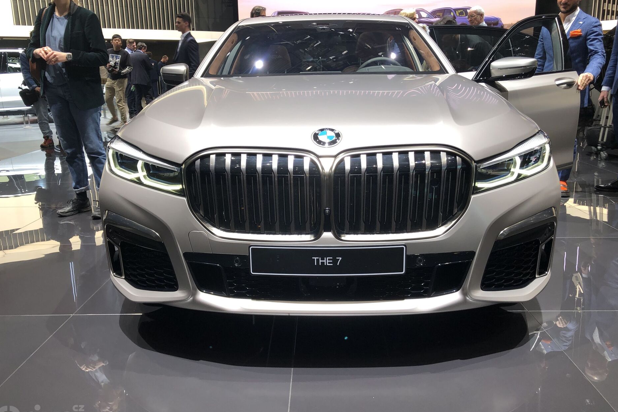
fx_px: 515
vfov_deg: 43.6
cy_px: 199
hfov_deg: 61.9
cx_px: 306
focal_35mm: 30
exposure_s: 1/70
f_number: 1.8
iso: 25
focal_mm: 3.99
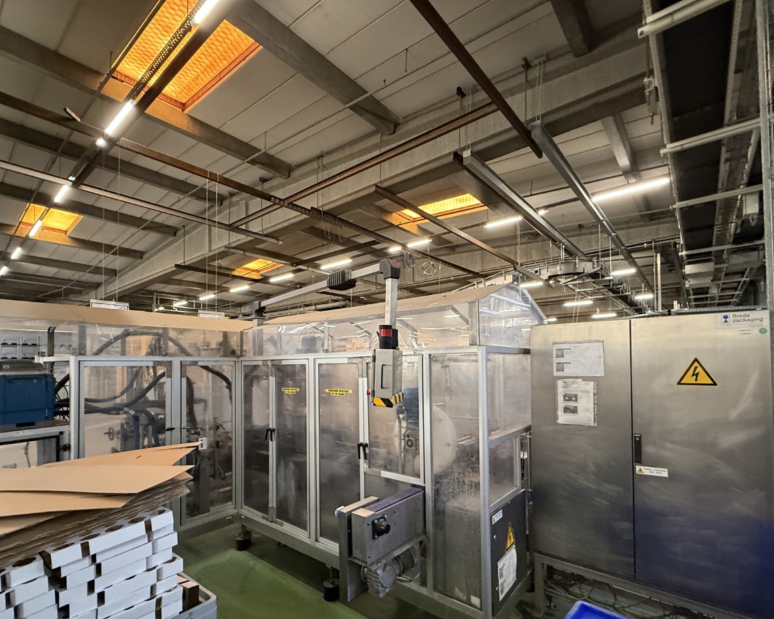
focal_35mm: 17
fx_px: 389
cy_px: 357
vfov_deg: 76.4
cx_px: 382
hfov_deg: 89.6
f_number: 2.2
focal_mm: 2.22
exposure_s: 1/50
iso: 640
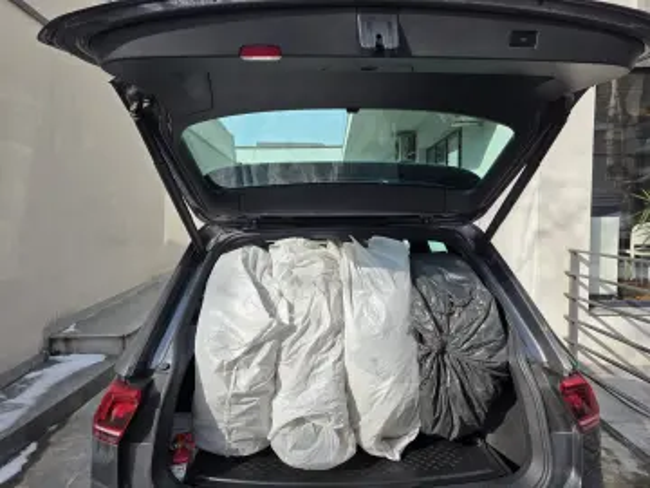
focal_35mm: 23
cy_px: 244
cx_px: 325
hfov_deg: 73.9
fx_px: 432
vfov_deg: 58.9
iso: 80
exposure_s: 1/3084
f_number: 1.7
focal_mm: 6.25
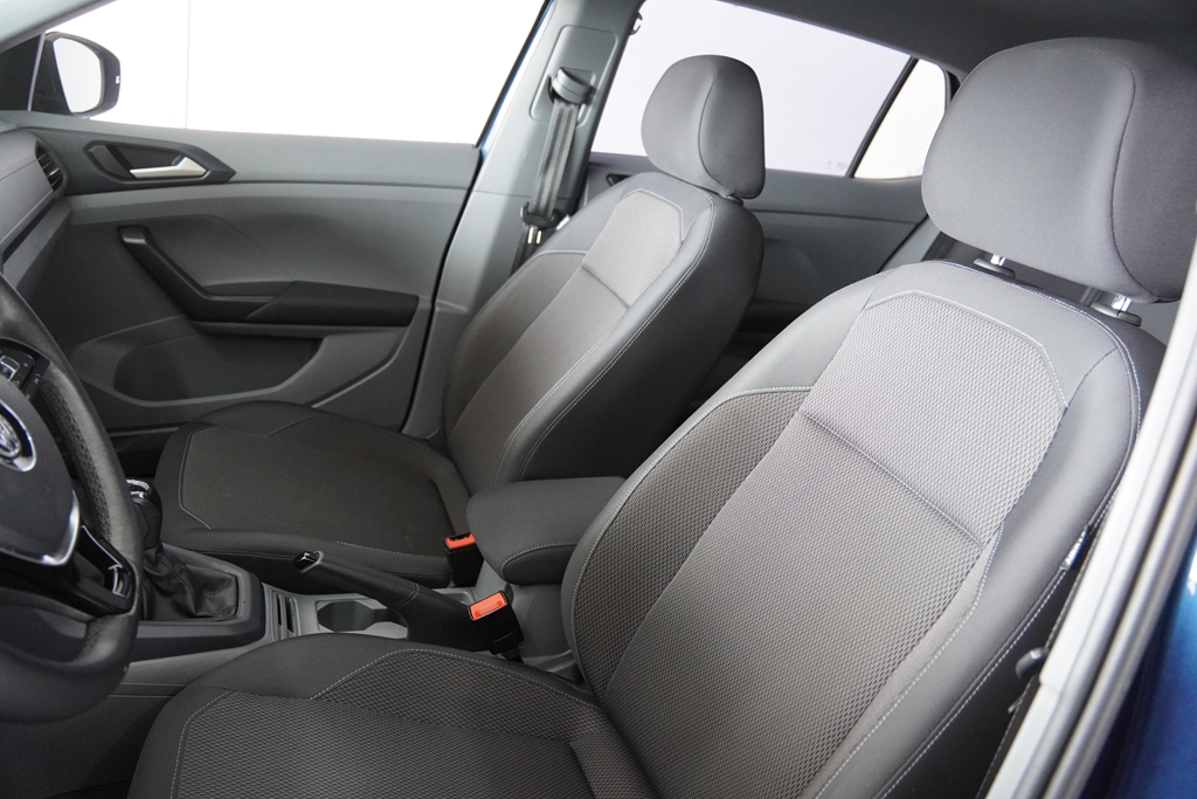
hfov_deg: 70.4
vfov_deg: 50.4
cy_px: 400
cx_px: 598
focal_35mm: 26
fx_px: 848
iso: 2000
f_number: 2.8
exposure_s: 1/160
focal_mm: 17
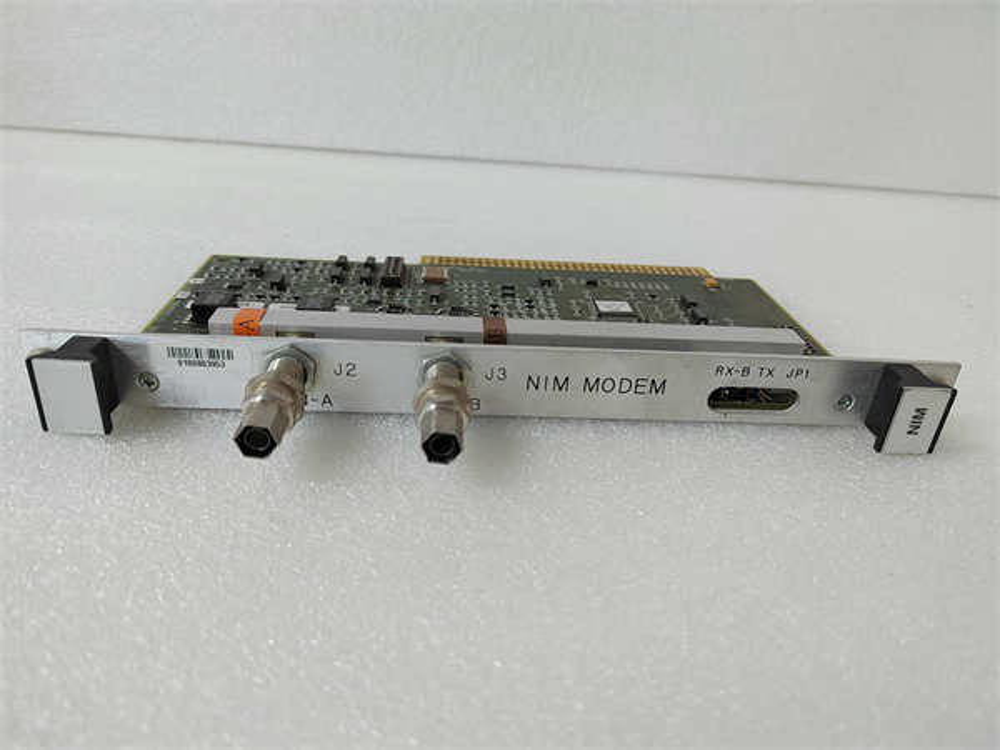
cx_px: 500
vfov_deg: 58.9
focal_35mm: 23
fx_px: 664
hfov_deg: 73.9
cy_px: 375
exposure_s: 1/100
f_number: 1.9
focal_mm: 5.52
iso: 2081
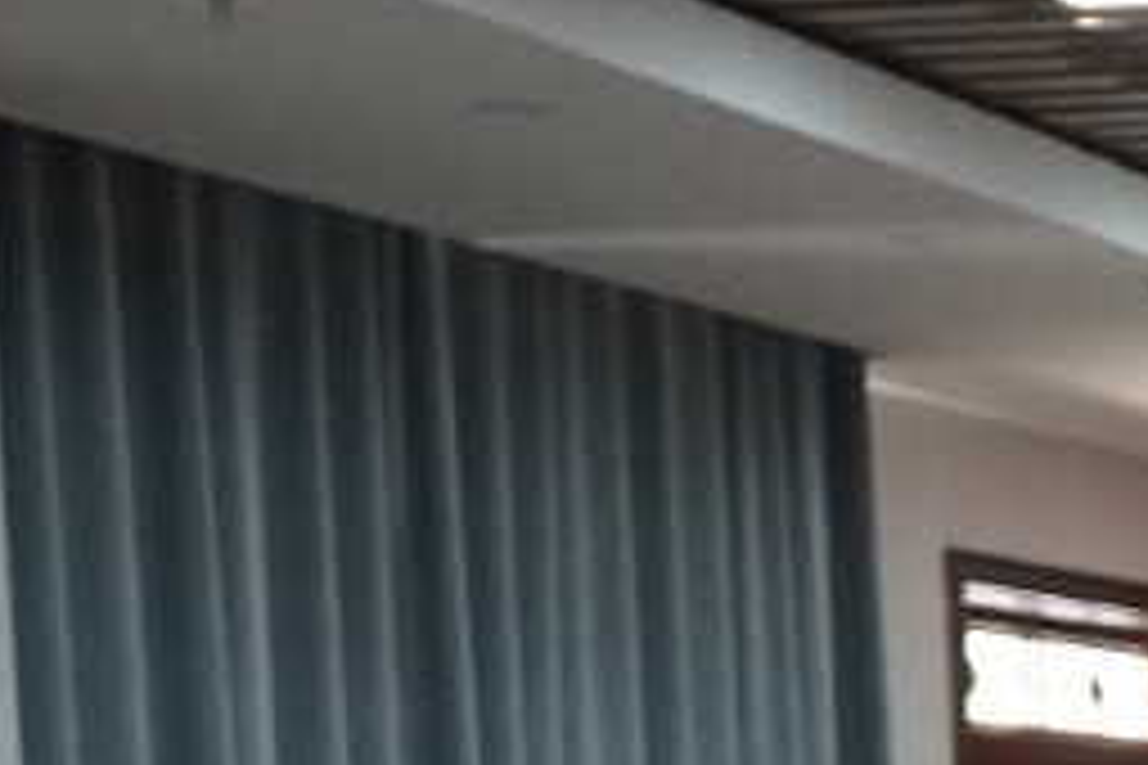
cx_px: 2544
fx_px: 5803
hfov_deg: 10.1
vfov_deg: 7.2
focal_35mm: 182
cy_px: 1629
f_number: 3.5
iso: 1600
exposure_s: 1/160
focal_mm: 29
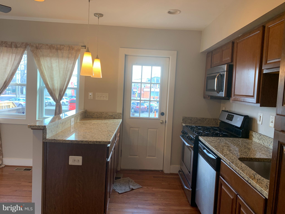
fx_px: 214
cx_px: 142
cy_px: 107
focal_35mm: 26
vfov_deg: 53.1
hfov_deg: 67.3
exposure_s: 1/60
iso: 64
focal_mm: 4.25
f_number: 1.8
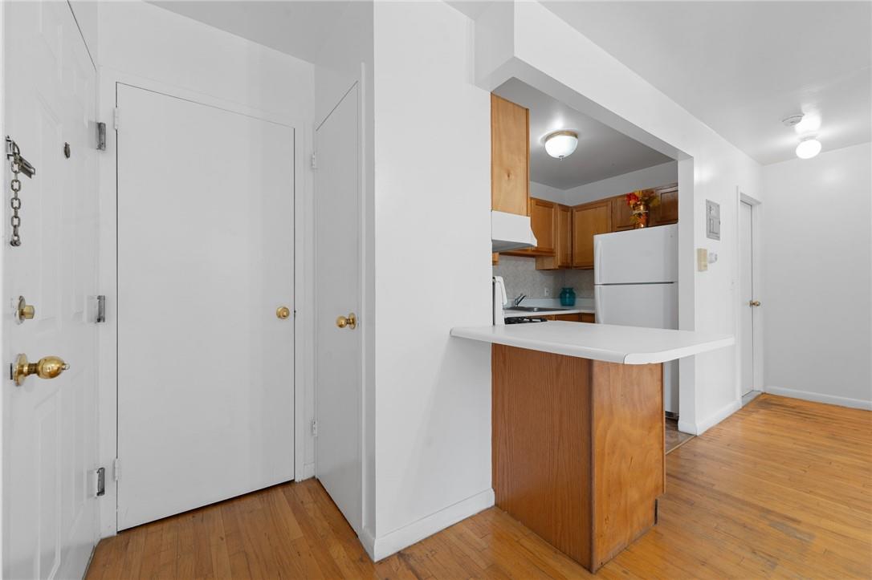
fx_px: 339
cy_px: 290
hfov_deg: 104.3
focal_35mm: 14
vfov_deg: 81.2
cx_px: 436
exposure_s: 2
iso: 200
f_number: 10
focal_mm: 14
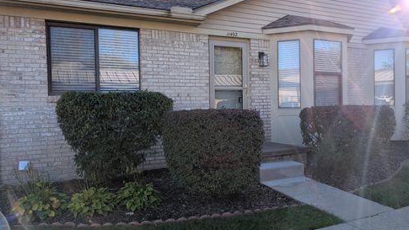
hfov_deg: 69.8
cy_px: 108
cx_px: 207
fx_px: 293
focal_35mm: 27
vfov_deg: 42.9
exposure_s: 1/840
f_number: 1.68
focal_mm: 6.9
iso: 20
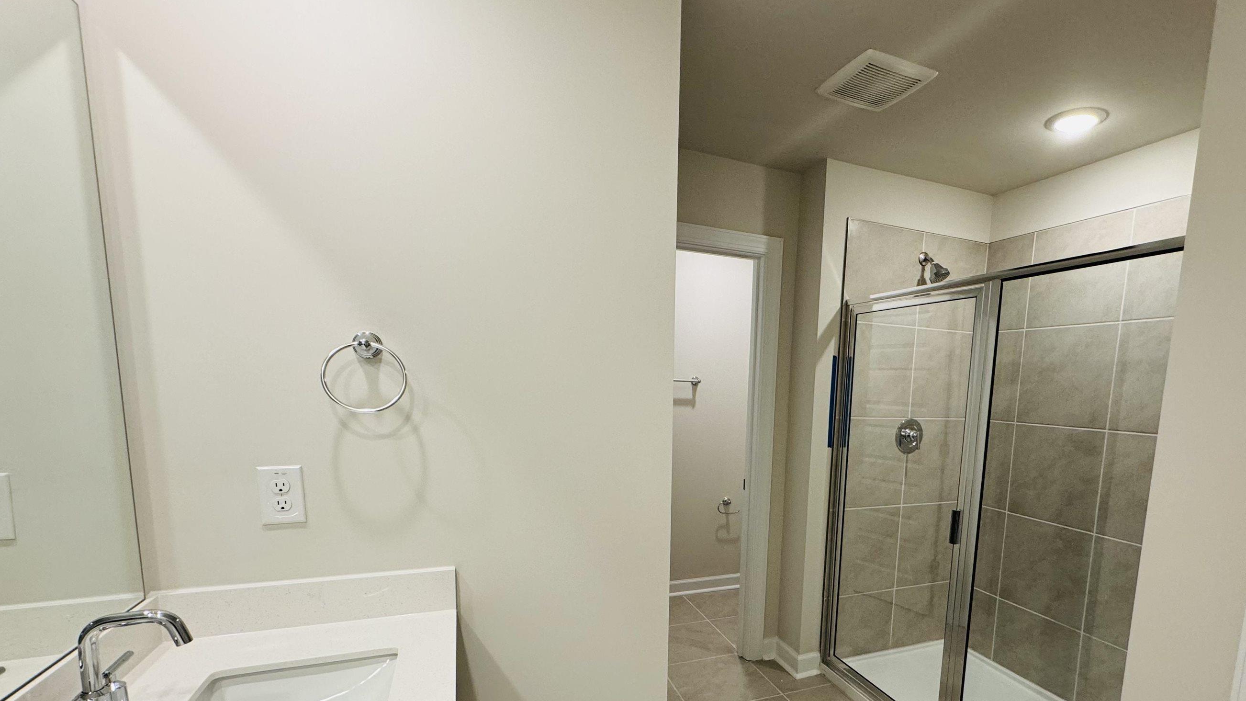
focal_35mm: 18
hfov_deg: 91.8
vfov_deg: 59.6
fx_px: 595
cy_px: 465
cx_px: 727
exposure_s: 1/120
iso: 200
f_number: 2.2
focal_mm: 2.22
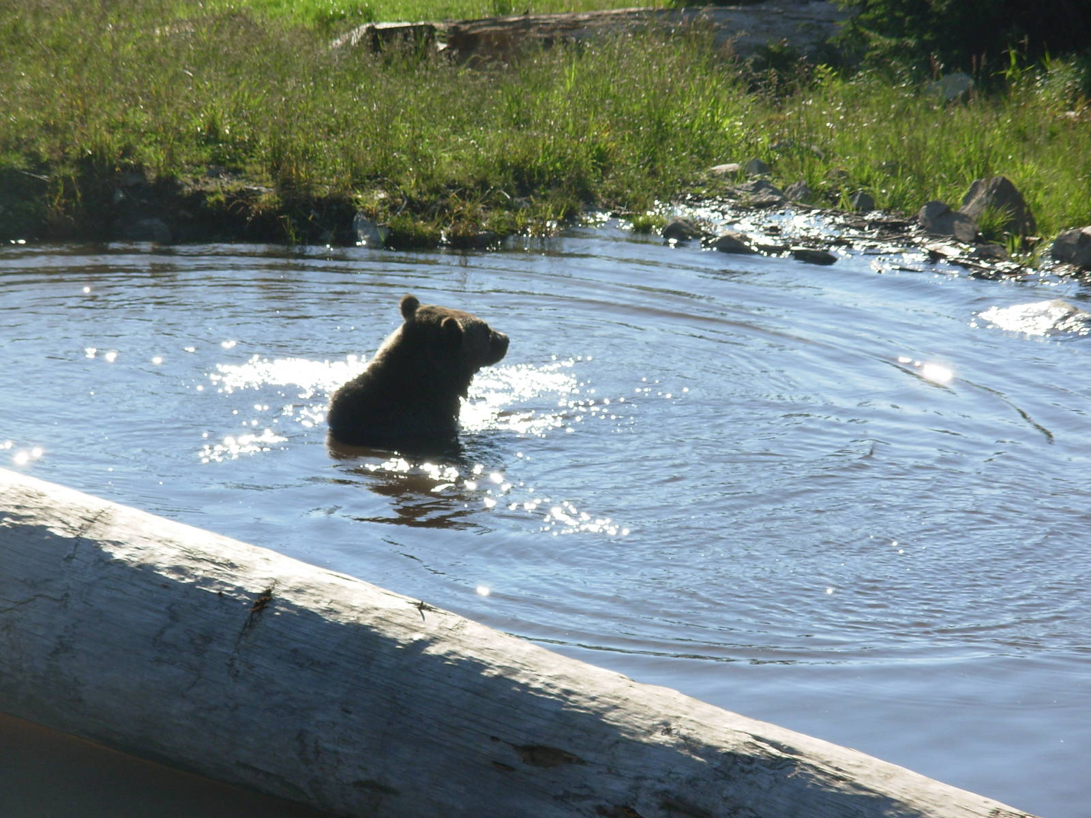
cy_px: 409
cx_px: 546
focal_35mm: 180
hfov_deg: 11.0
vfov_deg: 8.2
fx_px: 5673
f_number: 5
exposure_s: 1/384
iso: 50
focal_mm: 29.8
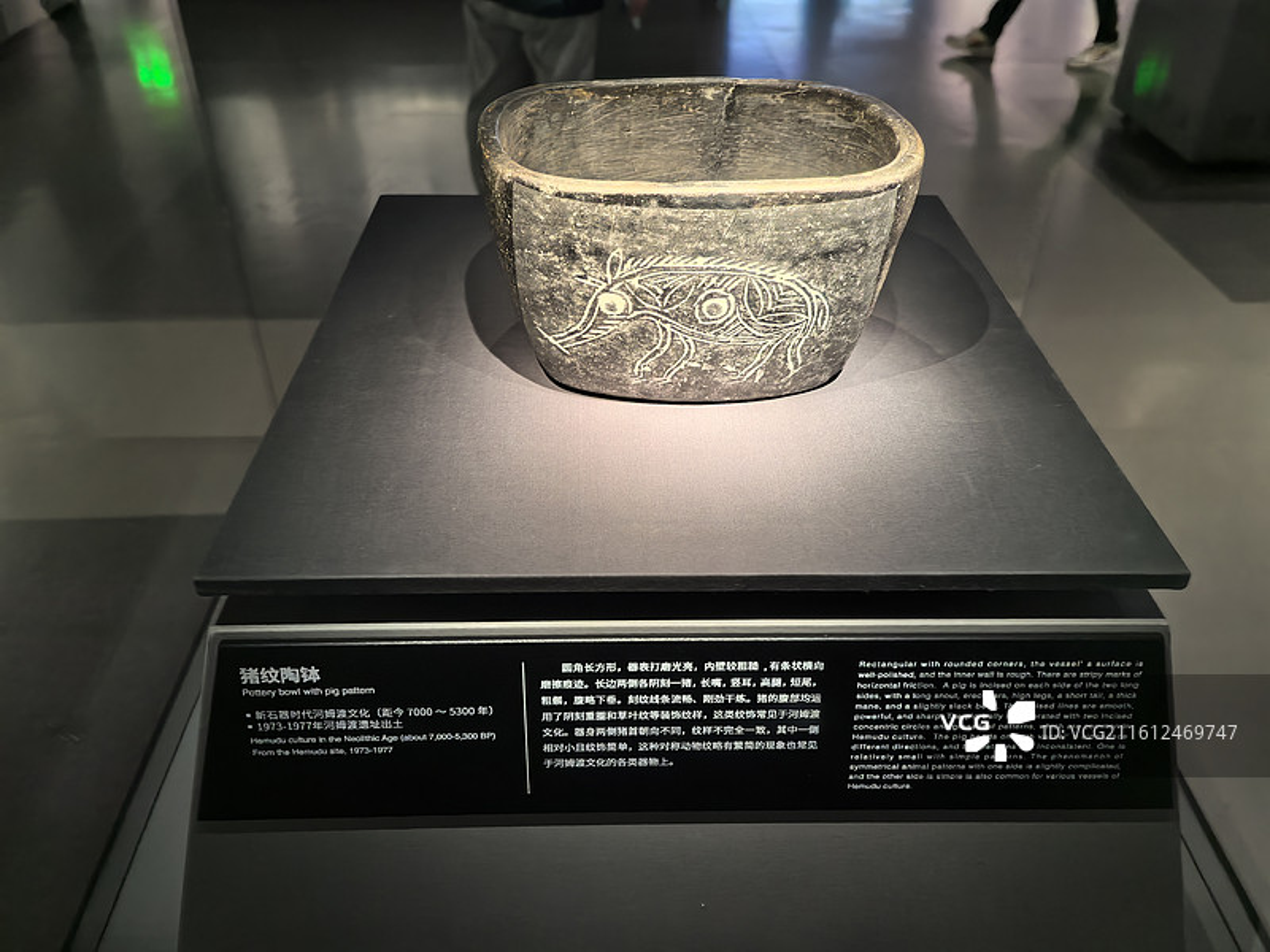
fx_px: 991
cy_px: 476
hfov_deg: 65.3
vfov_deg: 51.4
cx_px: 635
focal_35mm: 27
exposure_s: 1/49.8
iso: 250
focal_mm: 5.75
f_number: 1.4
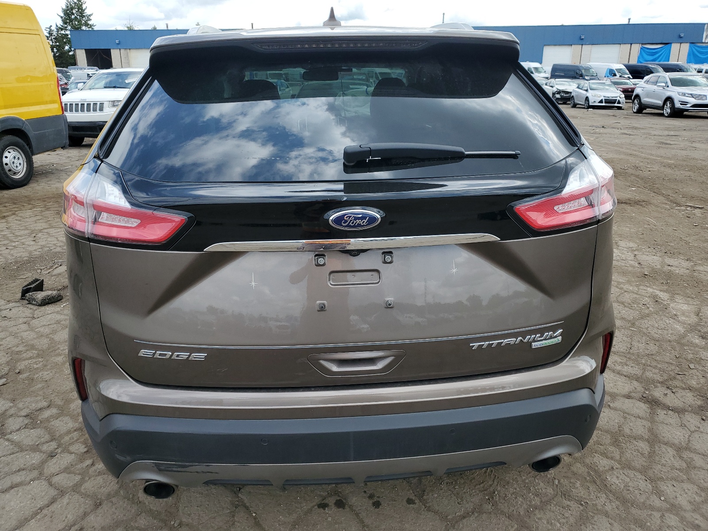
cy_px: 266
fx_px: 532
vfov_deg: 53.1
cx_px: 354
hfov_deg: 67.3
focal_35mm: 26
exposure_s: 1/1429
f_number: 1.5
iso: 50
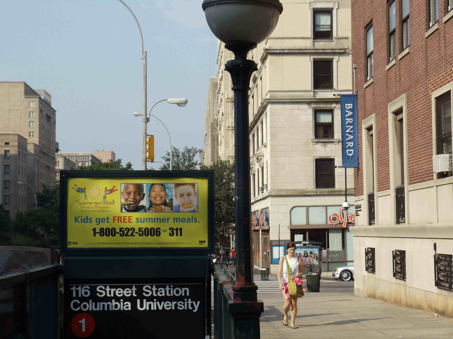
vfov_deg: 16.2
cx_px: 226
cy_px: 170
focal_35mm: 91
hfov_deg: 21.5
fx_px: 1191
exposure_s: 1/160
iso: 100
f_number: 9.3
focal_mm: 12.35
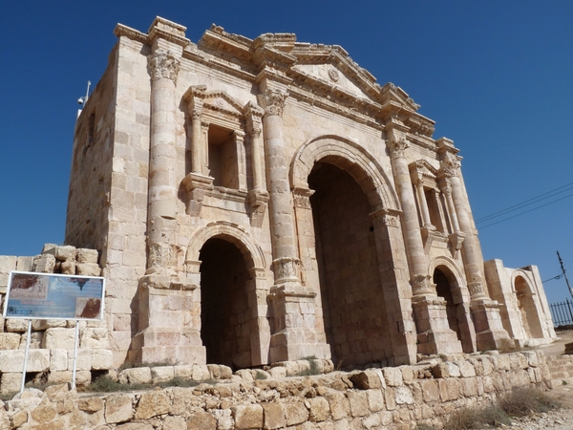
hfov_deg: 65.3
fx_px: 447
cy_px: 215
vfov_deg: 51.4
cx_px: 286
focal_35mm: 27
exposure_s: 1/400
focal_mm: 4.8
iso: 100
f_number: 8
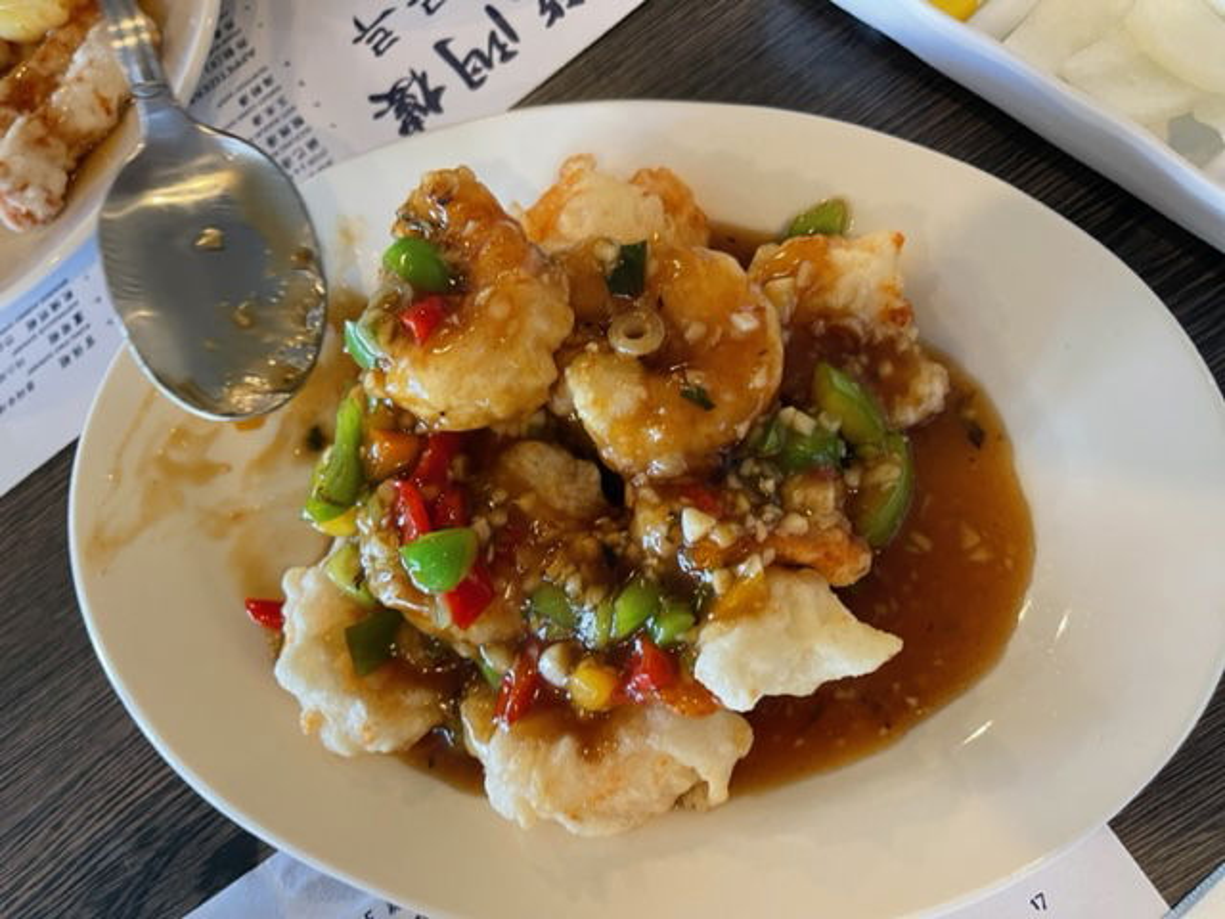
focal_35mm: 26
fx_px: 920
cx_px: 612
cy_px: 460
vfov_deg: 53.1
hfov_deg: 67.3
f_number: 1.6
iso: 125
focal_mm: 5.1
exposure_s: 1/60
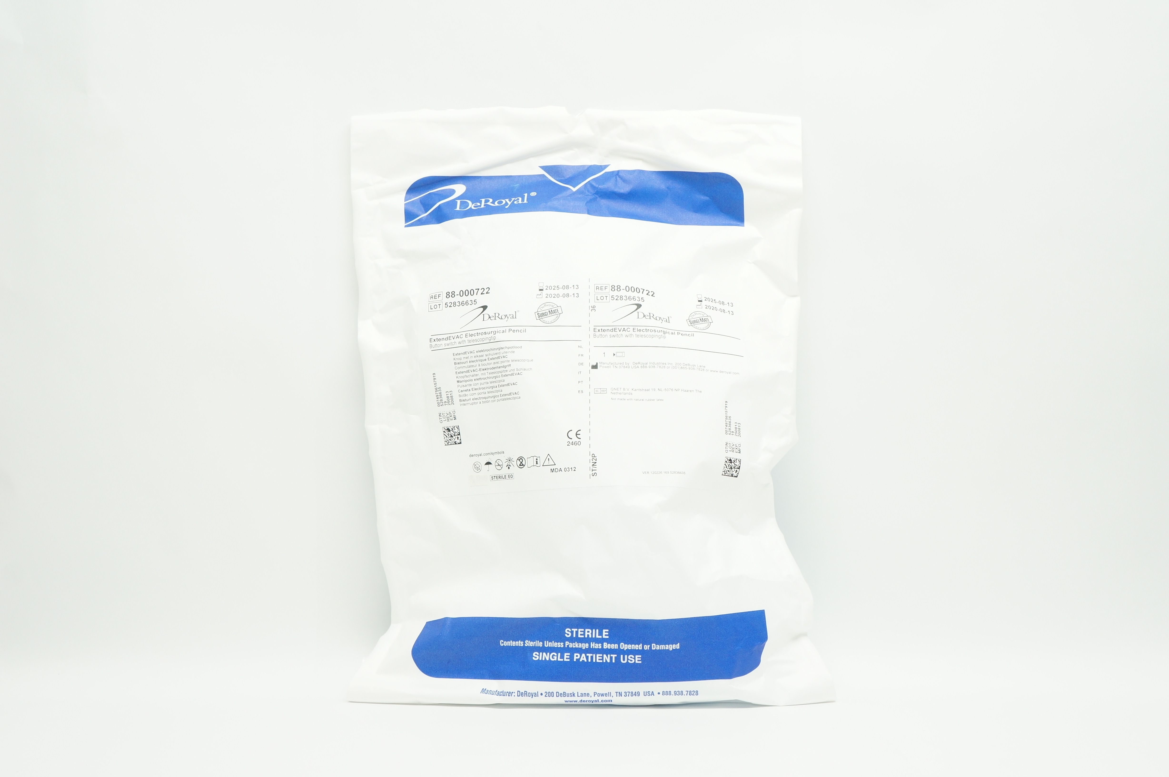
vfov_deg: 32.9
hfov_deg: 48.0
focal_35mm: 40
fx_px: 1314
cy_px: 388
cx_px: 584
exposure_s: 1/30
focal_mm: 27
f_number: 8
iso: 400
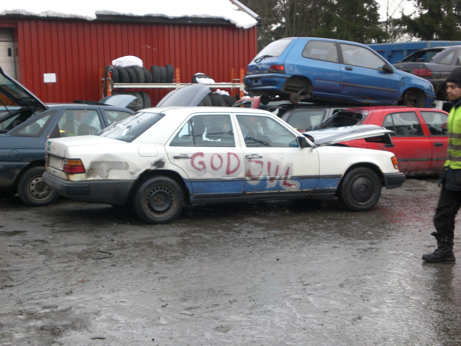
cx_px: 230
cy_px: 173
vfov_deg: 23.3
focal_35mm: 63
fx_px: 839
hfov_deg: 30.7
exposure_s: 1/100
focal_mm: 10.4
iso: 100
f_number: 4
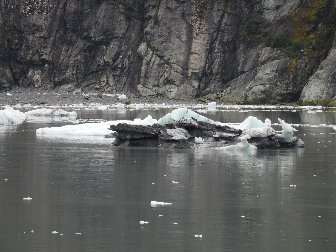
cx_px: 168
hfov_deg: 4.0
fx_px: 4853
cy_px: 126
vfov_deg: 3.0
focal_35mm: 500
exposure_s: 1/320
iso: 100
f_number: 5
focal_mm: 89.2
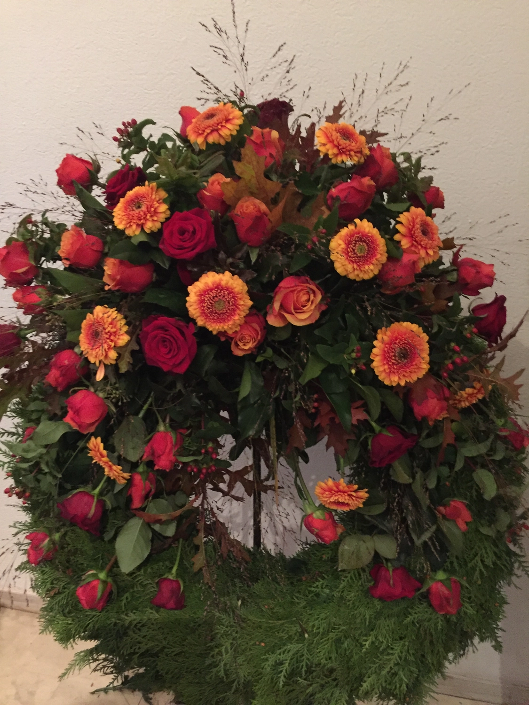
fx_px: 591
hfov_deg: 48.2
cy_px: 352
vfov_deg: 61.7
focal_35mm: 29
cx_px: 264
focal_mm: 4.15
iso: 500
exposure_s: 1/17
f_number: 2.2
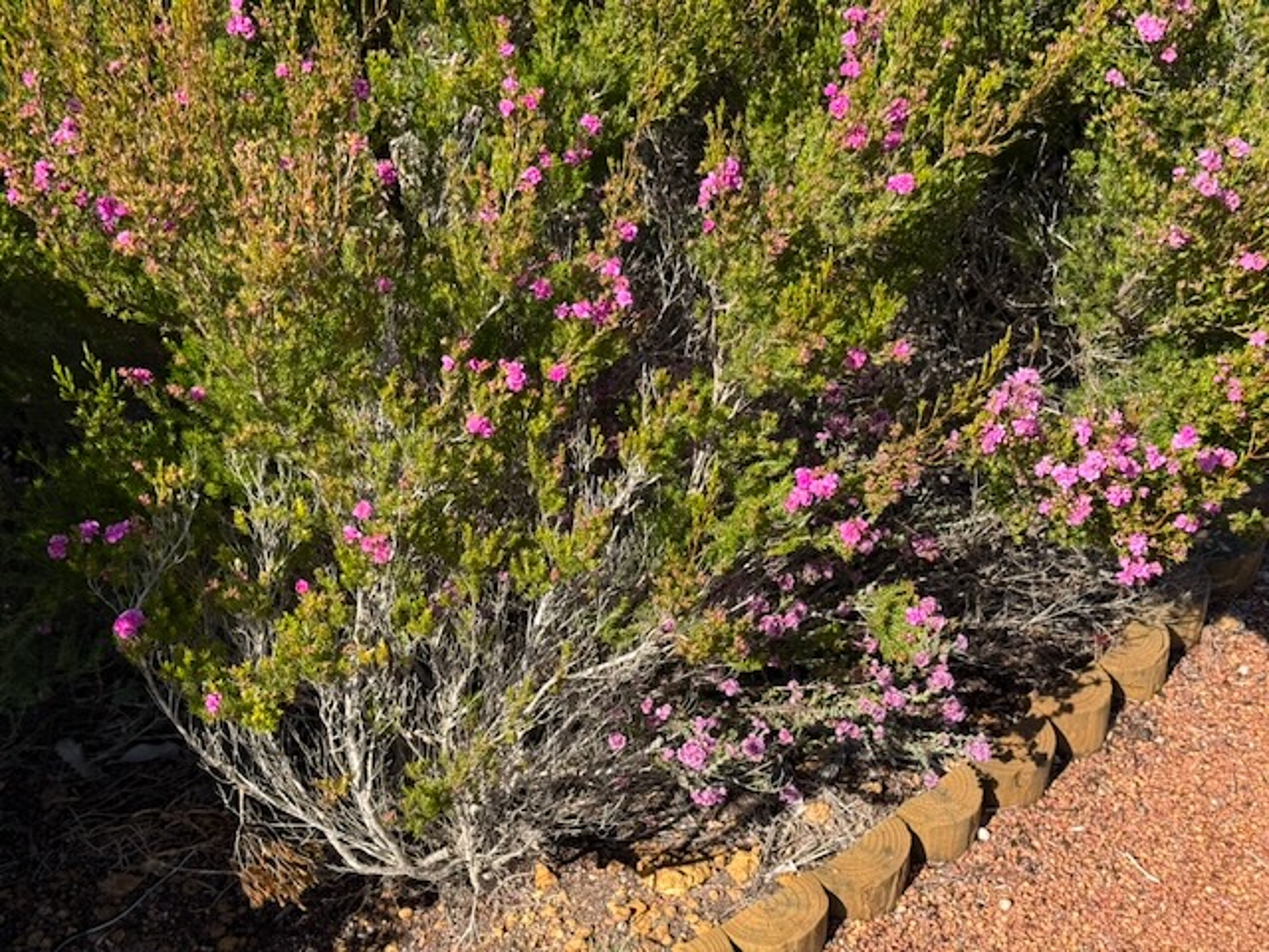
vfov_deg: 30.3
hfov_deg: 39.7
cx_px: 634
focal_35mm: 48
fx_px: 1760
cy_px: 476
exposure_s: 1/1543
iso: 64
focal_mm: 6.76
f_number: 1.78
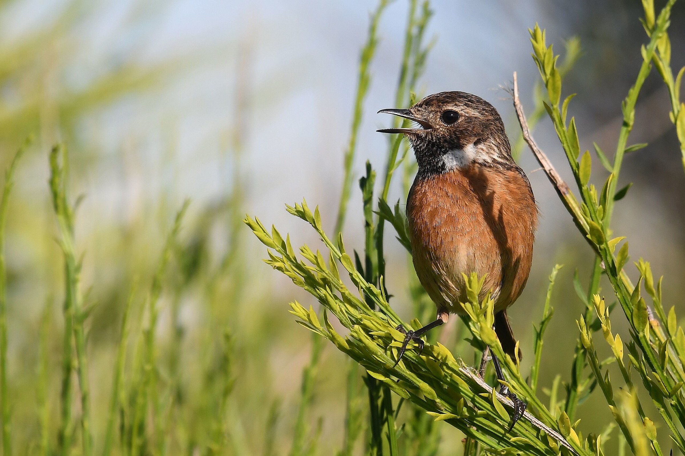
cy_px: 228
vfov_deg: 3.1
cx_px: 342
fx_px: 8557
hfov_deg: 4.6
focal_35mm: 450
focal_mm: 300
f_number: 5.6
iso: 400
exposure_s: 1/2000
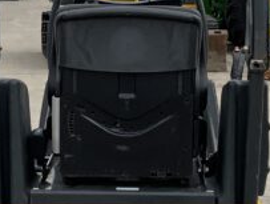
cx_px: 137
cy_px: 80
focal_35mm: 146
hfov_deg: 13.5
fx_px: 1141
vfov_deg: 10.2
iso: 16
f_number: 1.8
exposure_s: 1/1279
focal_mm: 3
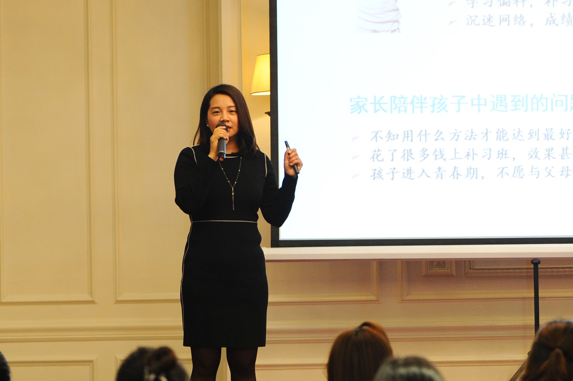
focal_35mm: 204
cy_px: 136
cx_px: 354
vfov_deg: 6.7
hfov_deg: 10.1
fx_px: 3245
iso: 1250
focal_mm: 105
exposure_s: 1/80
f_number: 4.5
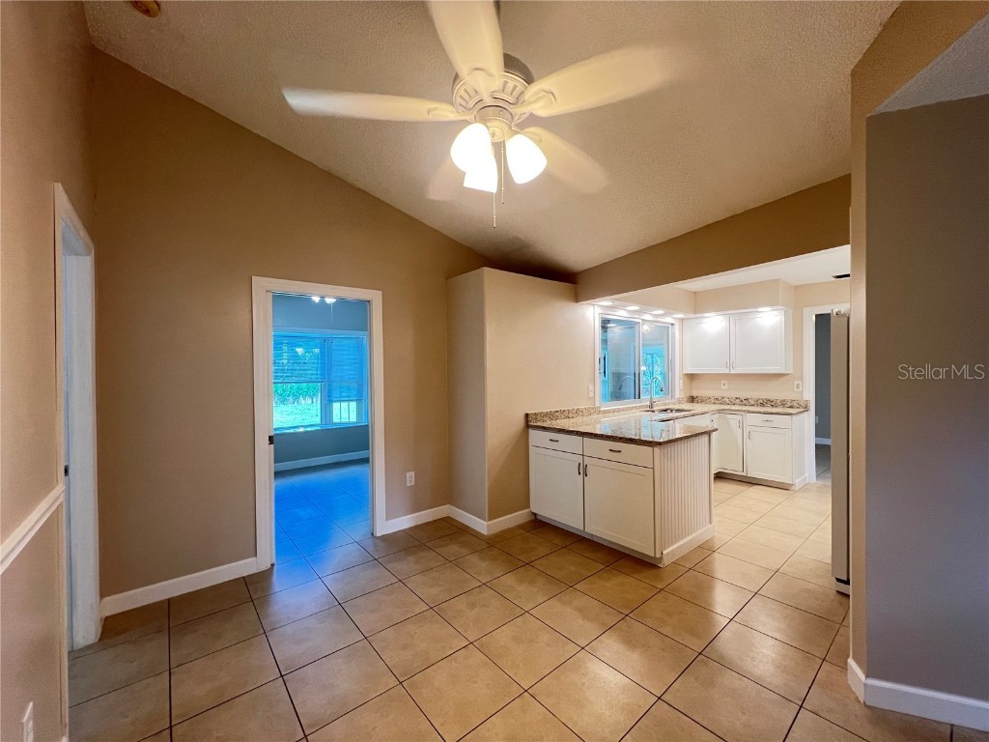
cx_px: 494
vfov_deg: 89.9
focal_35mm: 13
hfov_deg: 106.2
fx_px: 371
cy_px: 371
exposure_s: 1/60
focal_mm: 1.57
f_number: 1.8
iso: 250
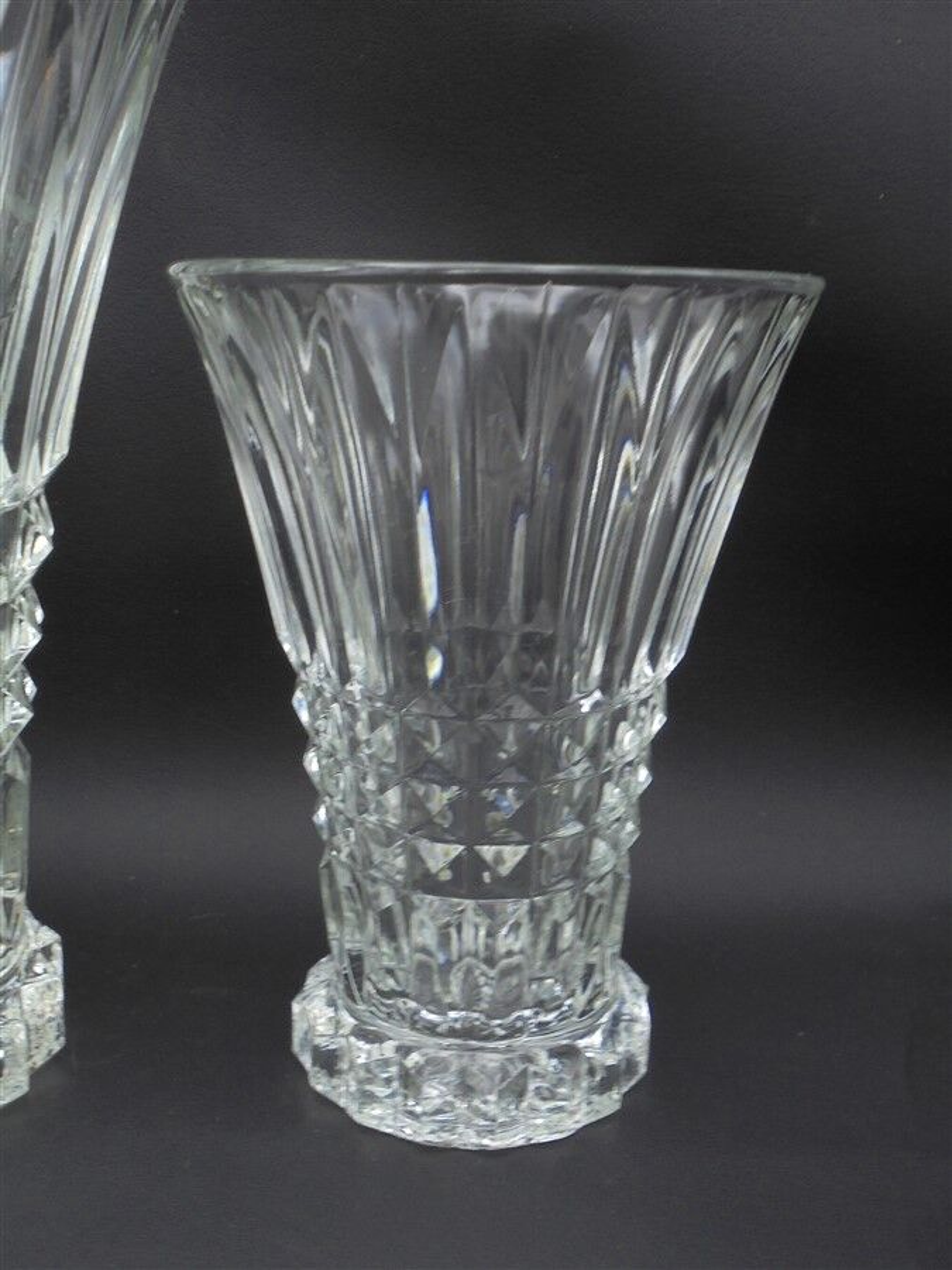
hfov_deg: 37.7
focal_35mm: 38
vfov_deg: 49.0
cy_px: 635
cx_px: 476
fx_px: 1393
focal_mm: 6.9
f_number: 4.2
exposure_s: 1/30
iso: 160
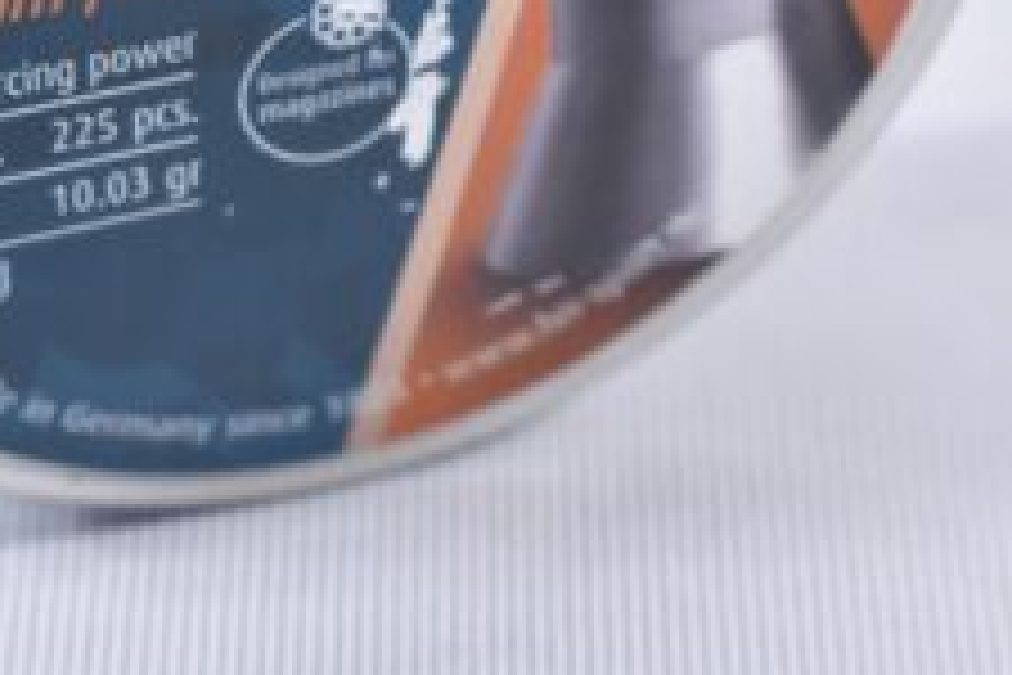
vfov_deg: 6.8
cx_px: 396
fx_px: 5622
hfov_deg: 10.3
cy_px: -180
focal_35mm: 200
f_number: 5.6
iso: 640
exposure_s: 1/50
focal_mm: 50
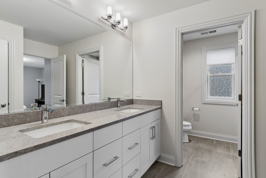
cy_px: 89
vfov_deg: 67.4
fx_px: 133
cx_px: 133
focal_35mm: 18
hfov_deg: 90.0
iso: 320
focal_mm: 12
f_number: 8
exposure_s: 1/15
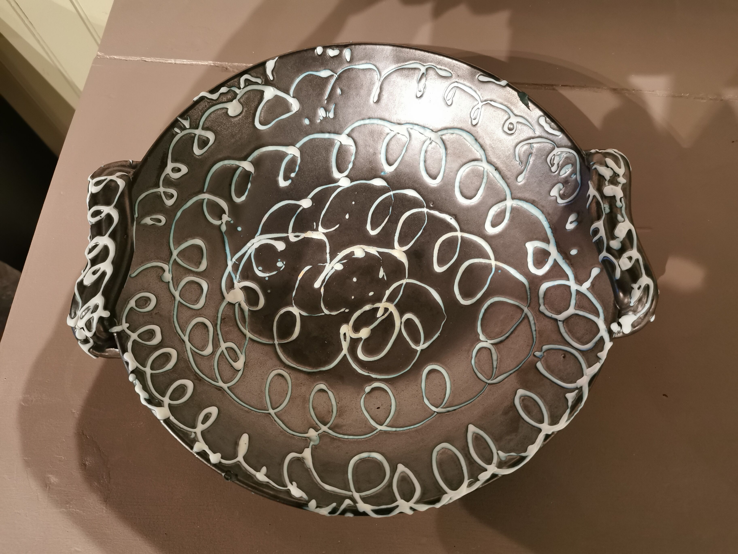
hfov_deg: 65.3
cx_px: 369
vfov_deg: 51.4
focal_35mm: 27
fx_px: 576
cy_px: 277
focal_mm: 5.56
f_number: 1.6
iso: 500
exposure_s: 1/33.3
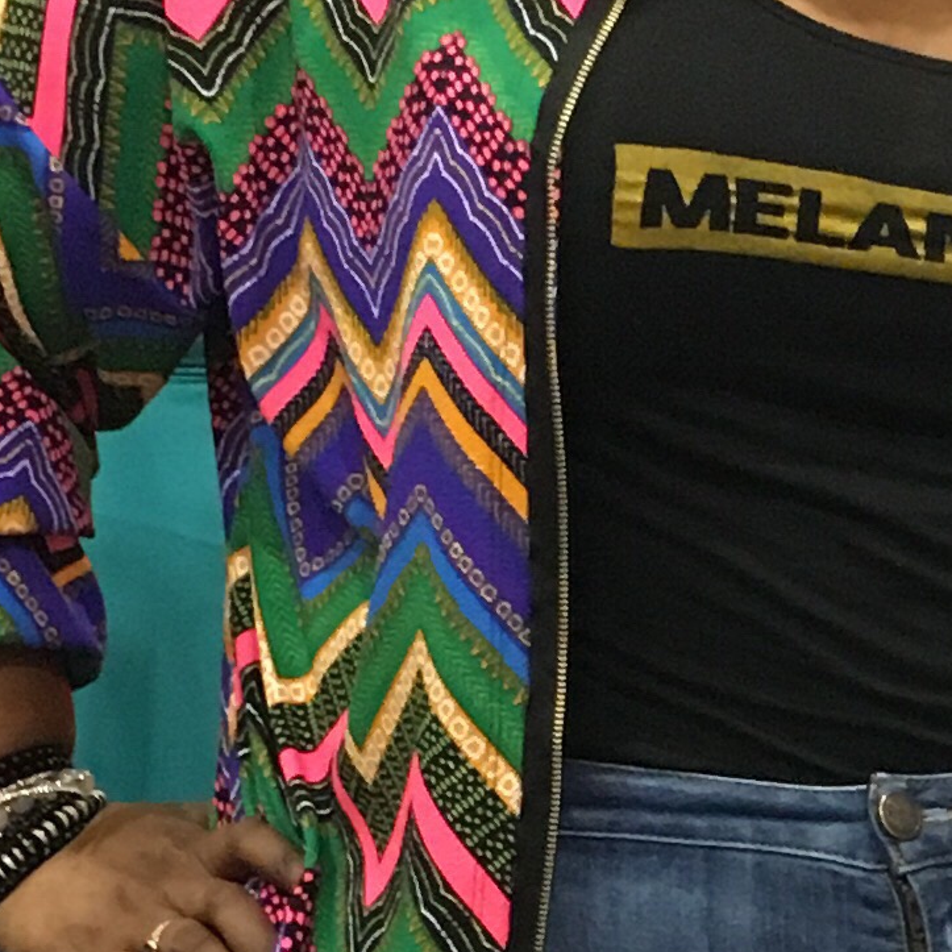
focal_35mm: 143
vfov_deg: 12.0
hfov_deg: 11.9
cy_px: 1093
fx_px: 4449
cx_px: 1163
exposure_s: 1/20
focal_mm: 4.15
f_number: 2.2
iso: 200
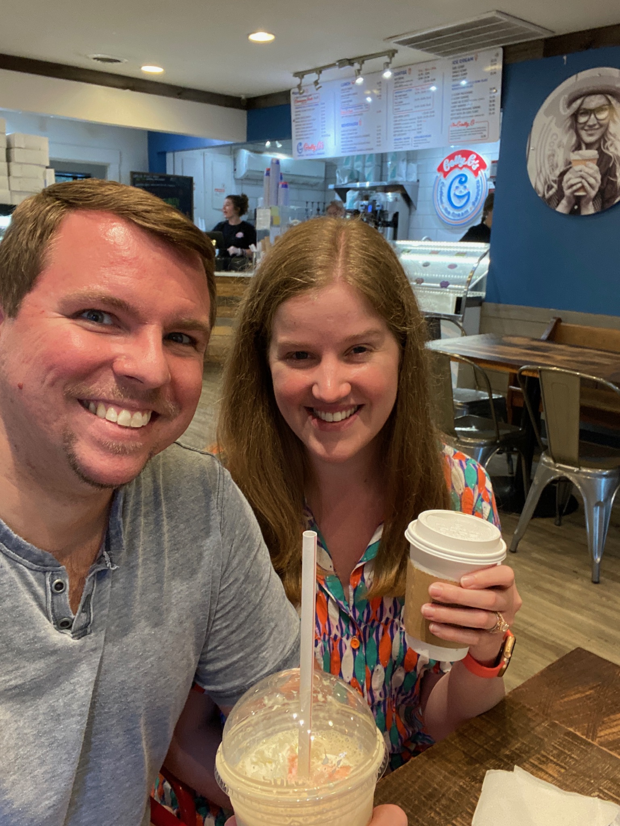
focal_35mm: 30
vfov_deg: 60.0
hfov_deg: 46.8
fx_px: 716
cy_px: 413
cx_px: 310
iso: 320
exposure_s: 1/40
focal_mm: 2.71
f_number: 2.2
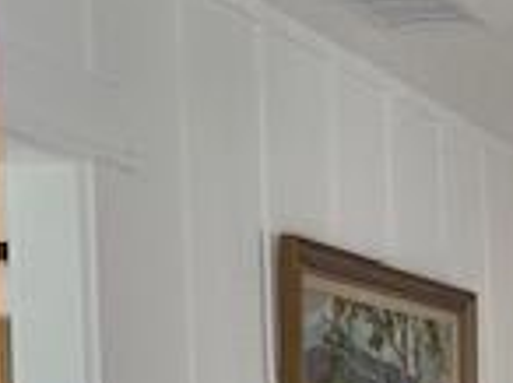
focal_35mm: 114
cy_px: 548
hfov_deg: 14.1
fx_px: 1687
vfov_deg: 12.4
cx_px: 1075
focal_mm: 4.25
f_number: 1.8
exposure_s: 1/60
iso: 80
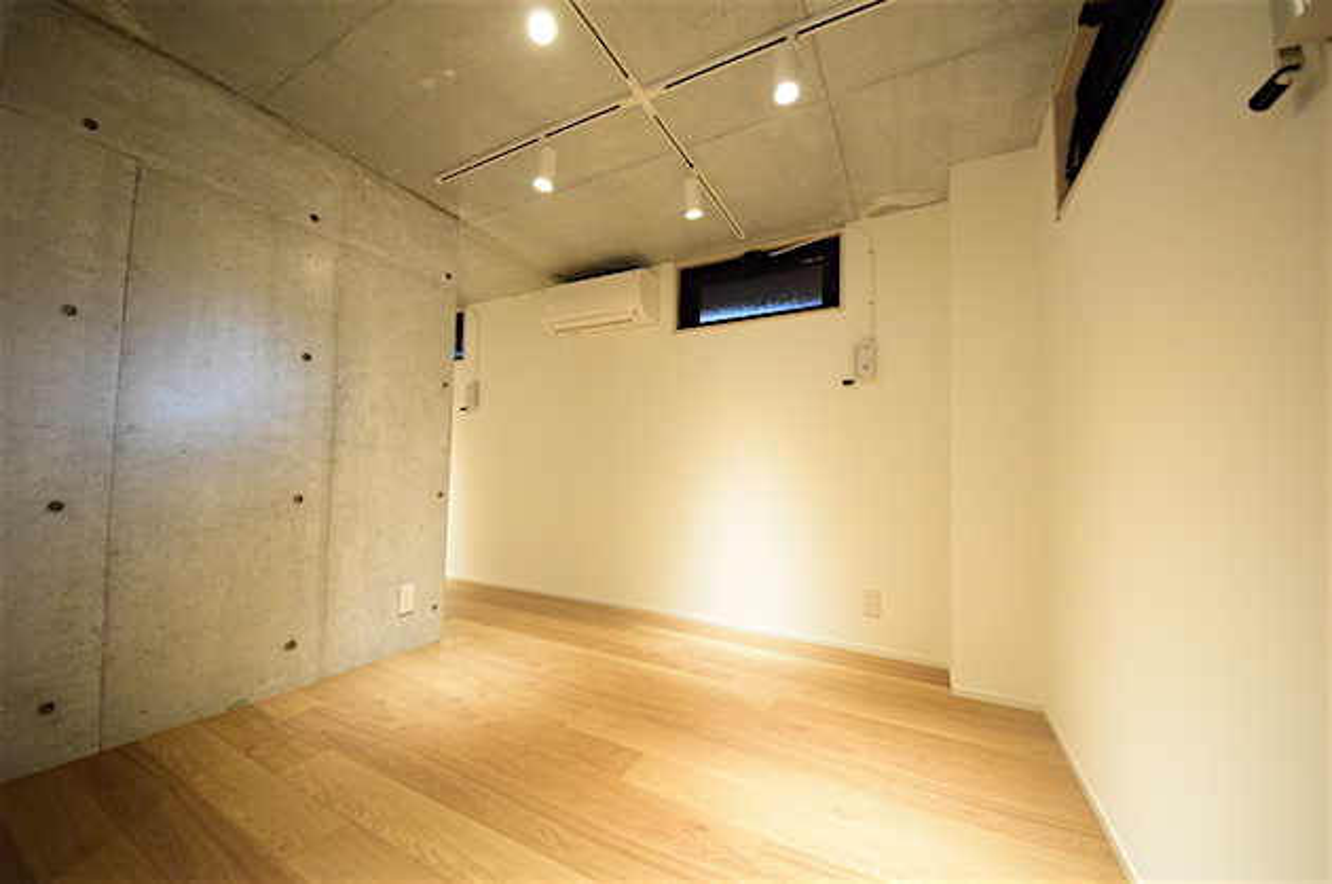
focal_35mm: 12
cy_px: 442
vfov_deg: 89.8
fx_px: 443
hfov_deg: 112.7
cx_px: 666
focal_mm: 8
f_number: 4.5
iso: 3200
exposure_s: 1/125
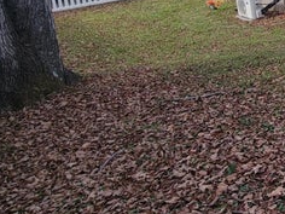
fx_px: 387
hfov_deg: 29.7
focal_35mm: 47
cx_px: 395
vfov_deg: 28.8
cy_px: -2
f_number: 2.2
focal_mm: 2.2
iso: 50
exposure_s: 1/638
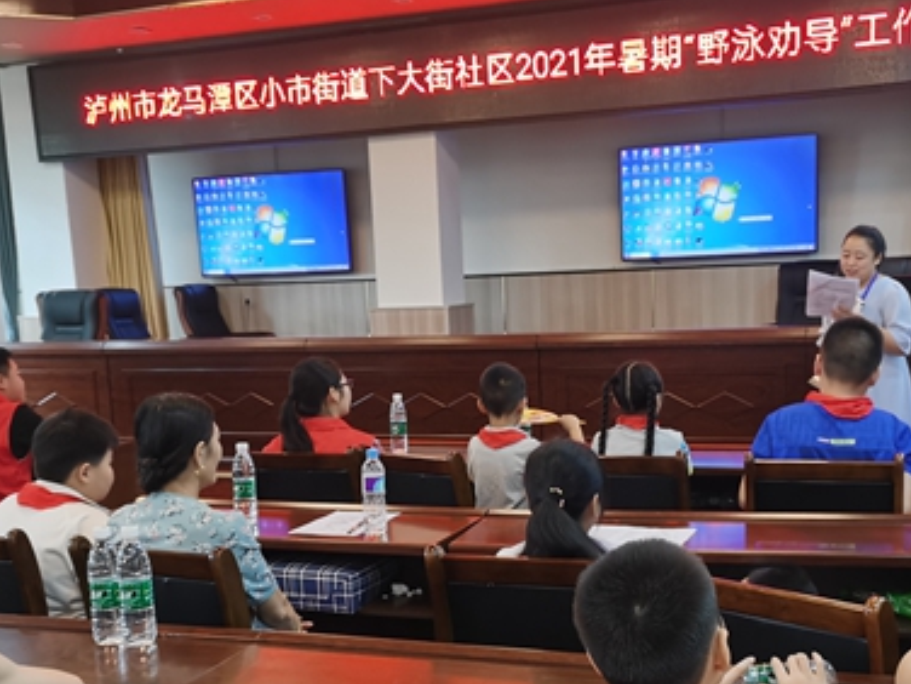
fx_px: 1211
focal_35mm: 46
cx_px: 502
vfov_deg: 31.2
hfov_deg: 41.2
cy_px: 468
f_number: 1.8
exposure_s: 1/60
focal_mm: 5.58
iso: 250
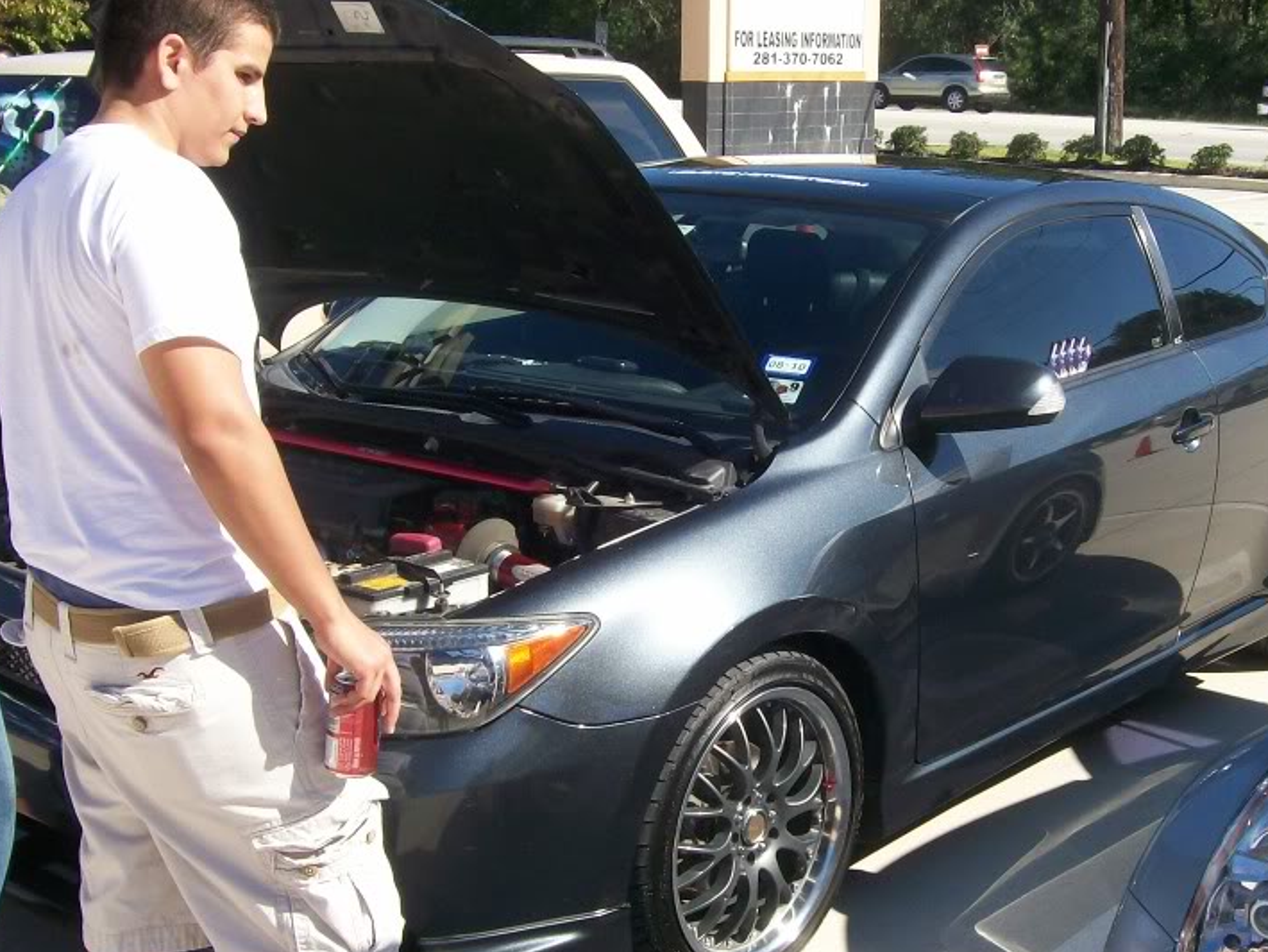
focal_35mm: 52
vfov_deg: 28.0
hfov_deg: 36.7
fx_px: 1905
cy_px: 512
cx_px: 721
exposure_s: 1/394
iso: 80
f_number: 4.8
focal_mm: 6
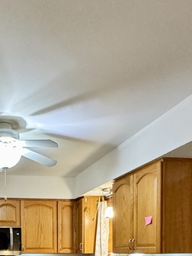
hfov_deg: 31.2
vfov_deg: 36.7
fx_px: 333
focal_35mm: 45
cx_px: 34
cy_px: 269
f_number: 2.2
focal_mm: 2.22
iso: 800
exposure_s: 1/60
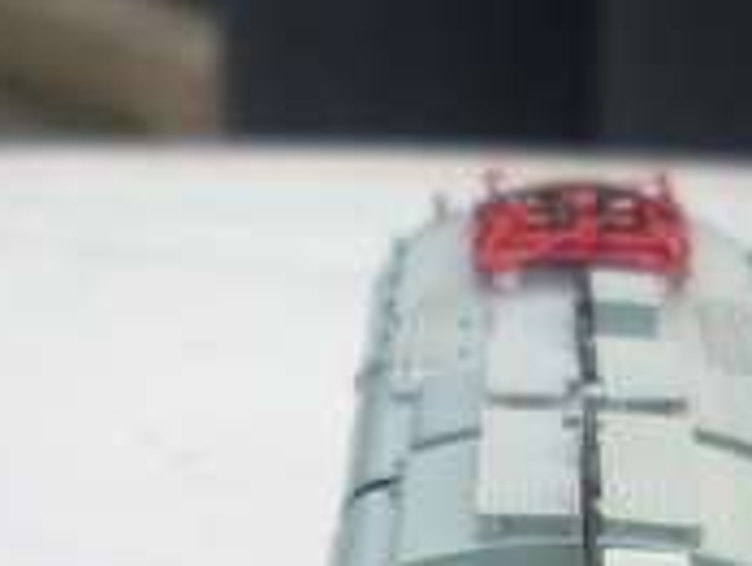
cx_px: 527
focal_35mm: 170
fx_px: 3698
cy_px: 877
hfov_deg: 11.6
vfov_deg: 8.5
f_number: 2.8
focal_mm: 6.2
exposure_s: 1/55
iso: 64
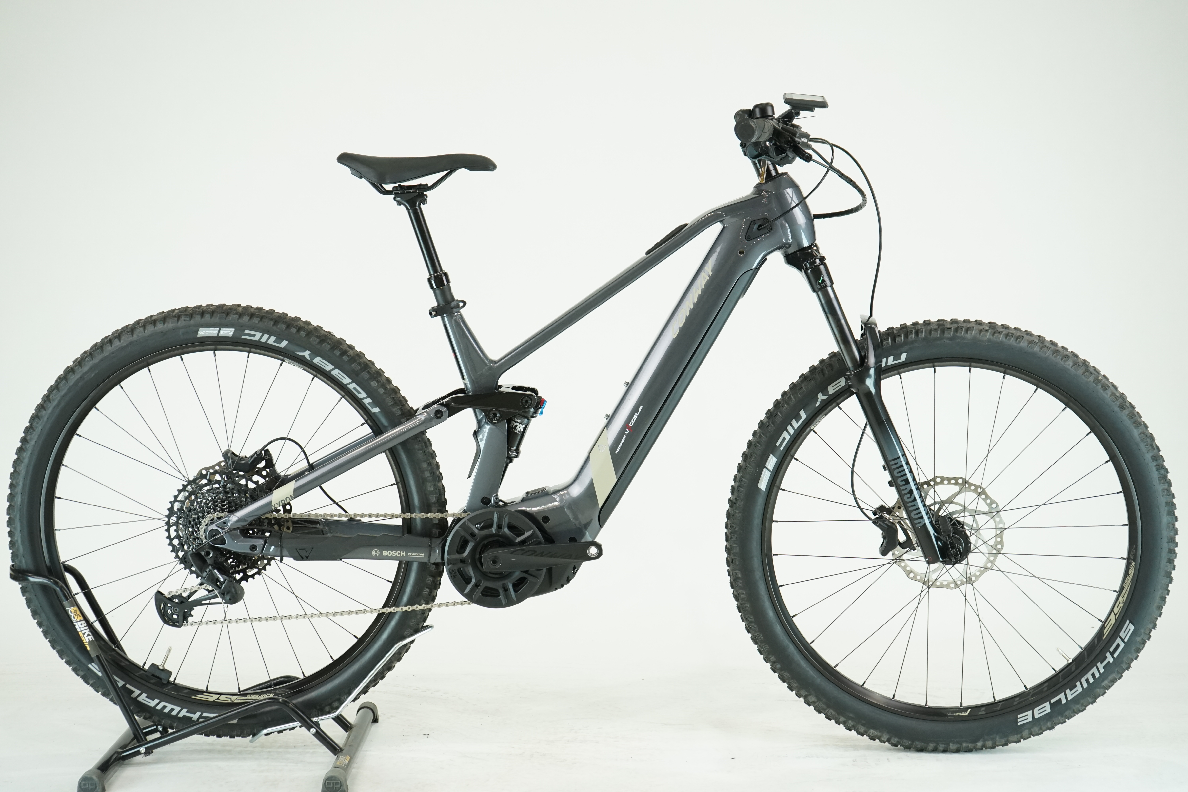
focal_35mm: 50
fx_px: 1650
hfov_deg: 39.6
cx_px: 594
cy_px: 396
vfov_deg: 27.0
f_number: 5.6
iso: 1600
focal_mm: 50
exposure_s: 1/200
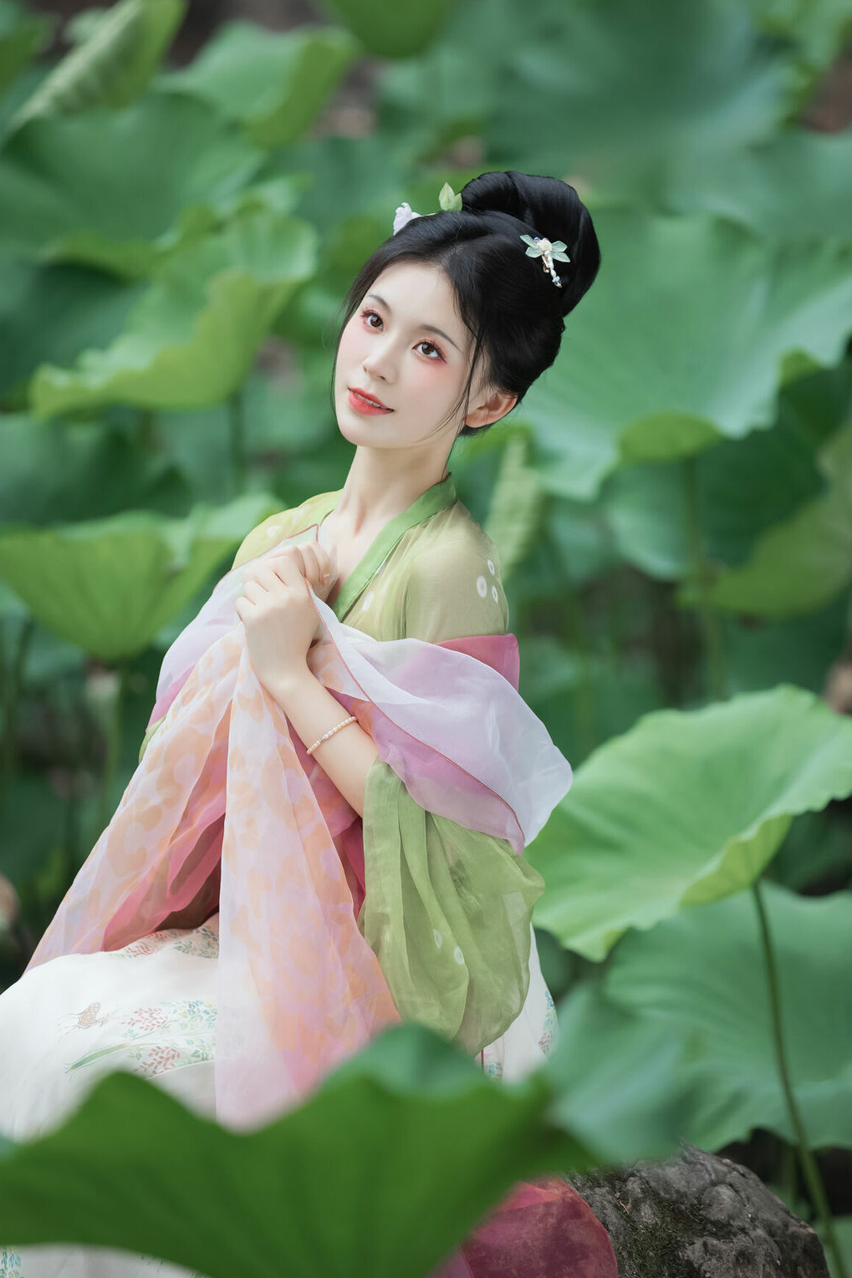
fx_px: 7314
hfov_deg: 6.7
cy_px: 656
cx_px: 435
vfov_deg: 10.0
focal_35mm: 206
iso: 320
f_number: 2.8
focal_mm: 200
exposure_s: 1/800
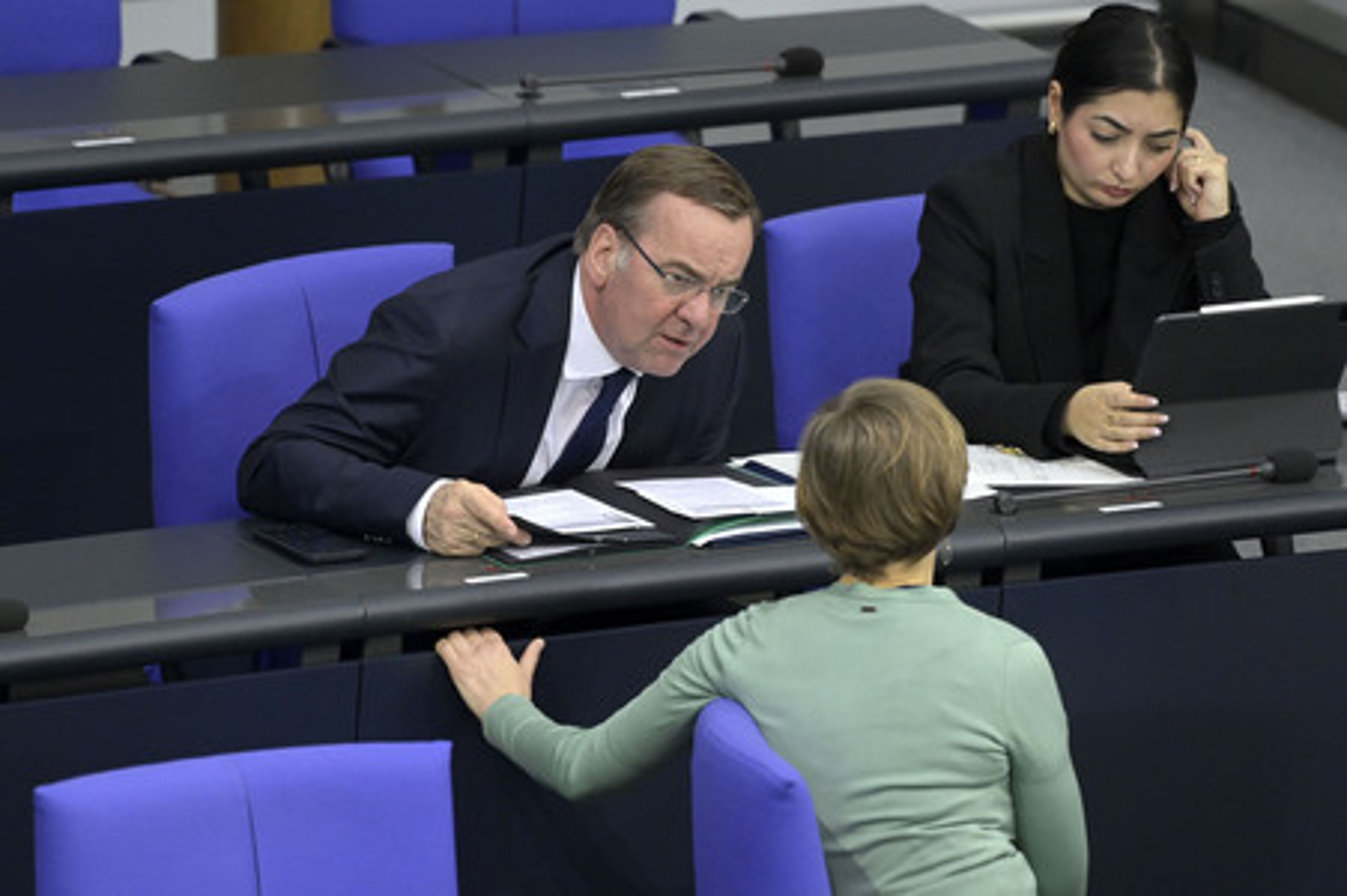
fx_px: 13460
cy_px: 448
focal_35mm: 360
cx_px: 674
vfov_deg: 3.8
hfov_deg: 5.7
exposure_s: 1/400
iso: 5000
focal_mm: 360
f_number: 5.6
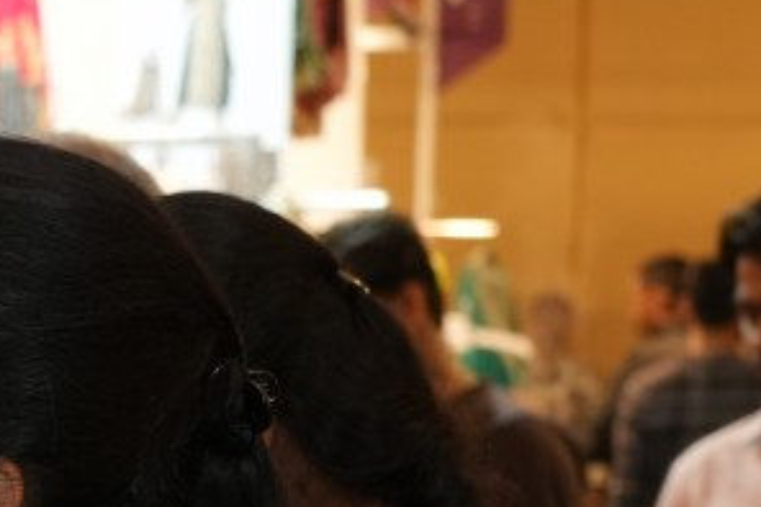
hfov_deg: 9.7
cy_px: 465
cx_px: -318
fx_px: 4394
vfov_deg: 6.6
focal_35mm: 208
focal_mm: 44
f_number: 5
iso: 1250
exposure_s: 1/125
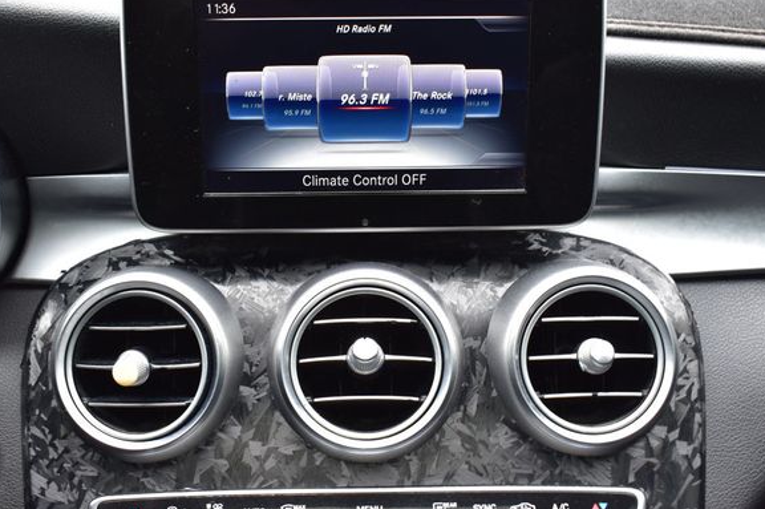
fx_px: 1062
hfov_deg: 39.6
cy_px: 233
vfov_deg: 26.9
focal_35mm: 50
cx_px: 357
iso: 400
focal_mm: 30
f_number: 7.1
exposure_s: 1/25
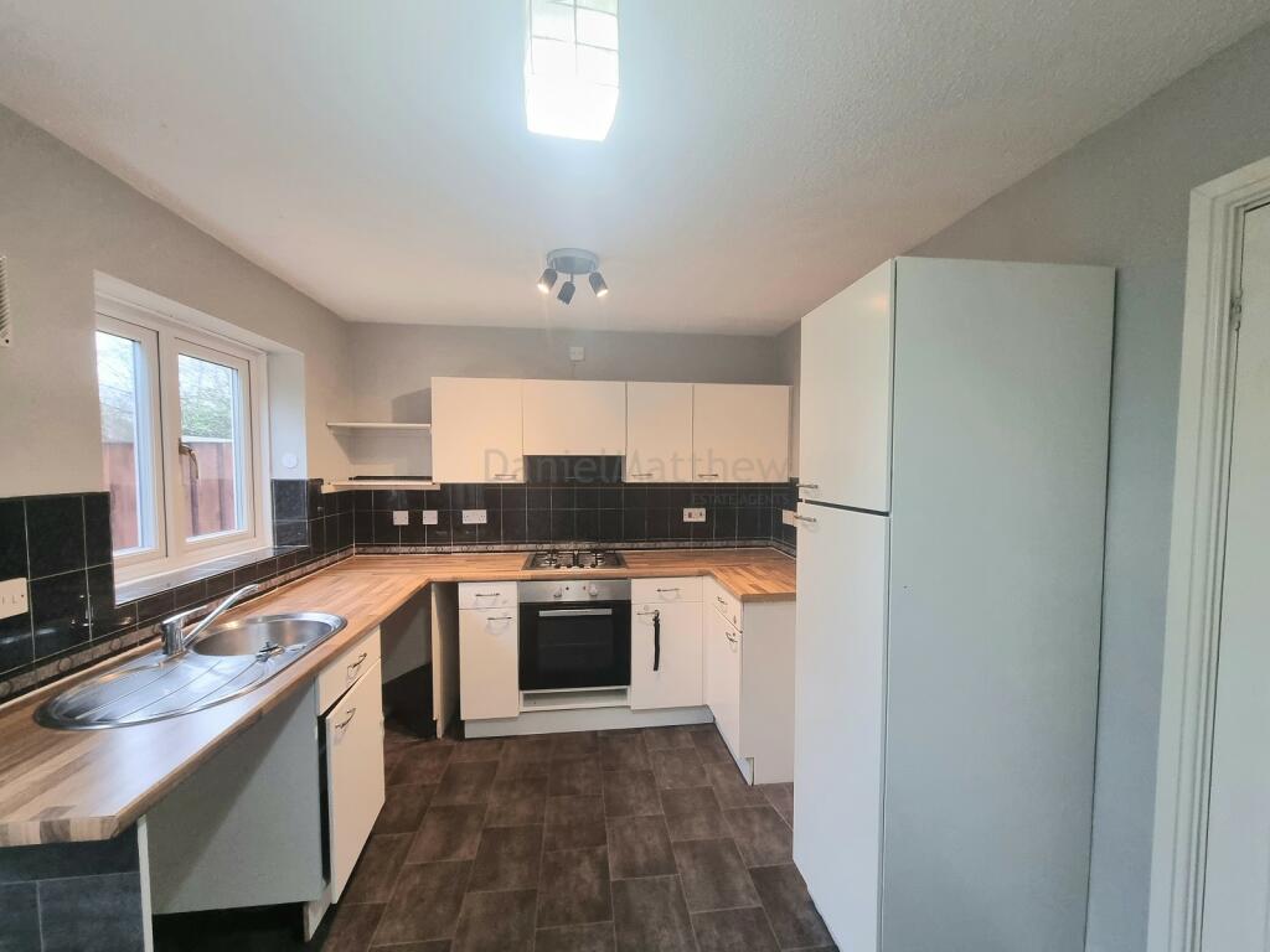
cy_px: 476
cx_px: 635
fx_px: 477
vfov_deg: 89.9
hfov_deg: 106.2
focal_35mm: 13
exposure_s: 1/60.2
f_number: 2.2
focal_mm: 2.2
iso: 320
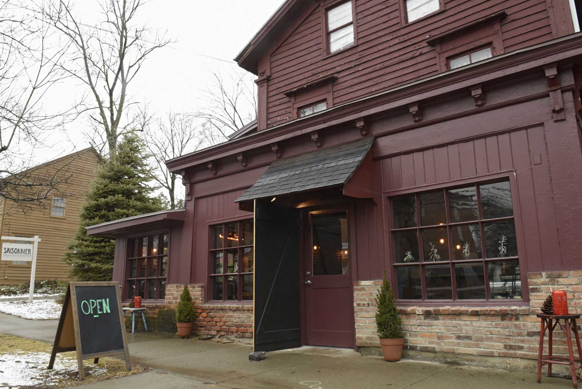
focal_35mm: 26
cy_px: 200
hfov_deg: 69.4
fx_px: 421
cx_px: 297
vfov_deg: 49.6
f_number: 14
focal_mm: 24
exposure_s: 1/60
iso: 2000
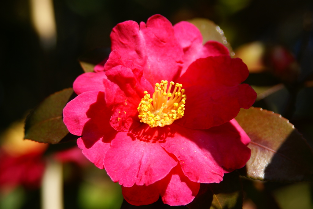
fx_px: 2611
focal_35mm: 300
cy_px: 104
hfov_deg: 6.9
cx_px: 156
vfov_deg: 4.6
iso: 100
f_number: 5.6
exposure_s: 1/400
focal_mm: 200
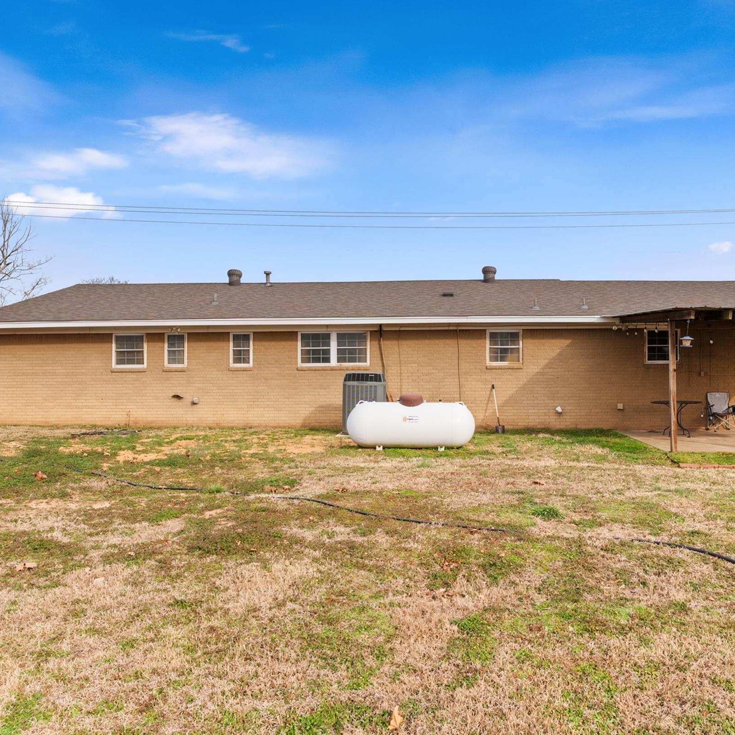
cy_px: 366
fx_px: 612
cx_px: 440
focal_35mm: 25
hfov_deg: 61.5
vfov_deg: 62.0
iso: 200
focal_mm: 12.9
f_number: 9
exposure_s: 1/125
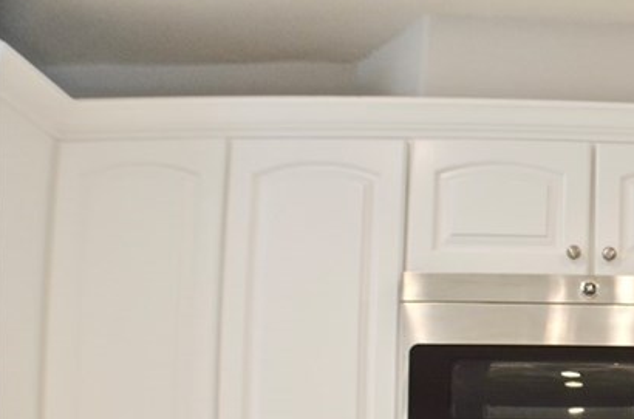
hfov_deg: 24.2
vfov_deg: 17.3
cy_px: 499
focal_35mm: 75
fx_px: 1317
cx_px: 787
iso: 400
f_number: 3.8
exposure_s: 1/80
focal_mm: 20
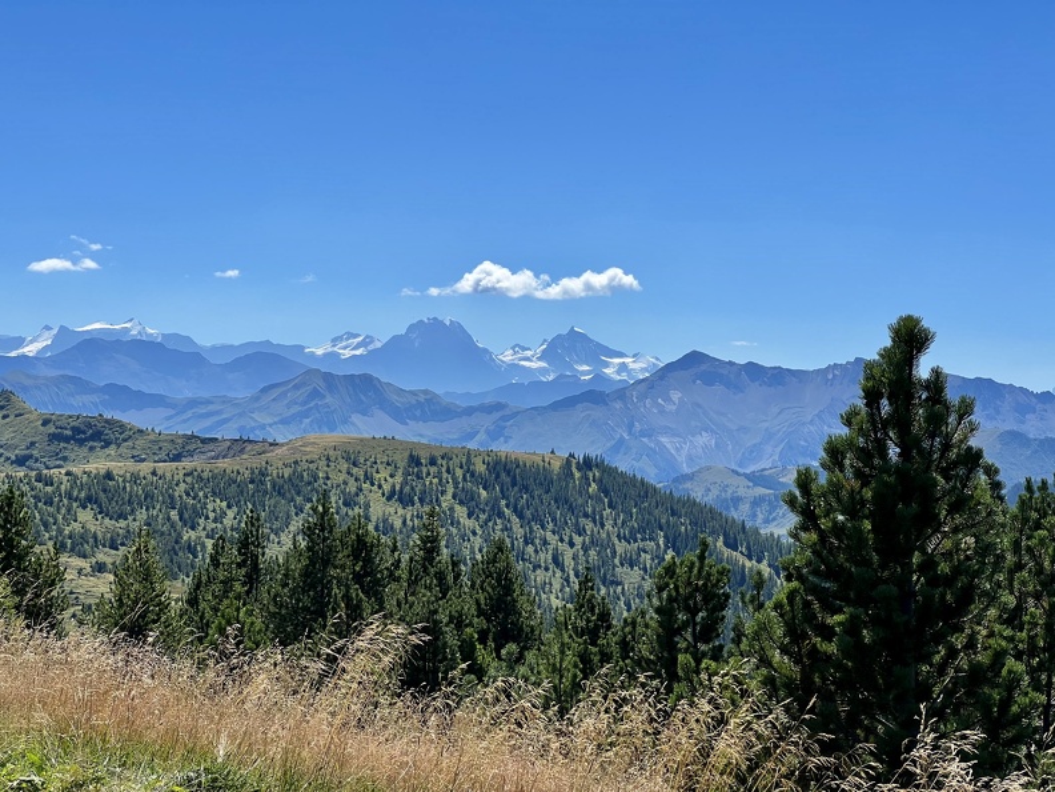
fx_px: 2347
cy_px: 396
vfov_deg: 19.1
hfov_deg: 25.3
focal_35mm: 77
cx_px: 528
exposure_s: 1/1393
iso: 32
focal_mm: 9
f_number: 2.8
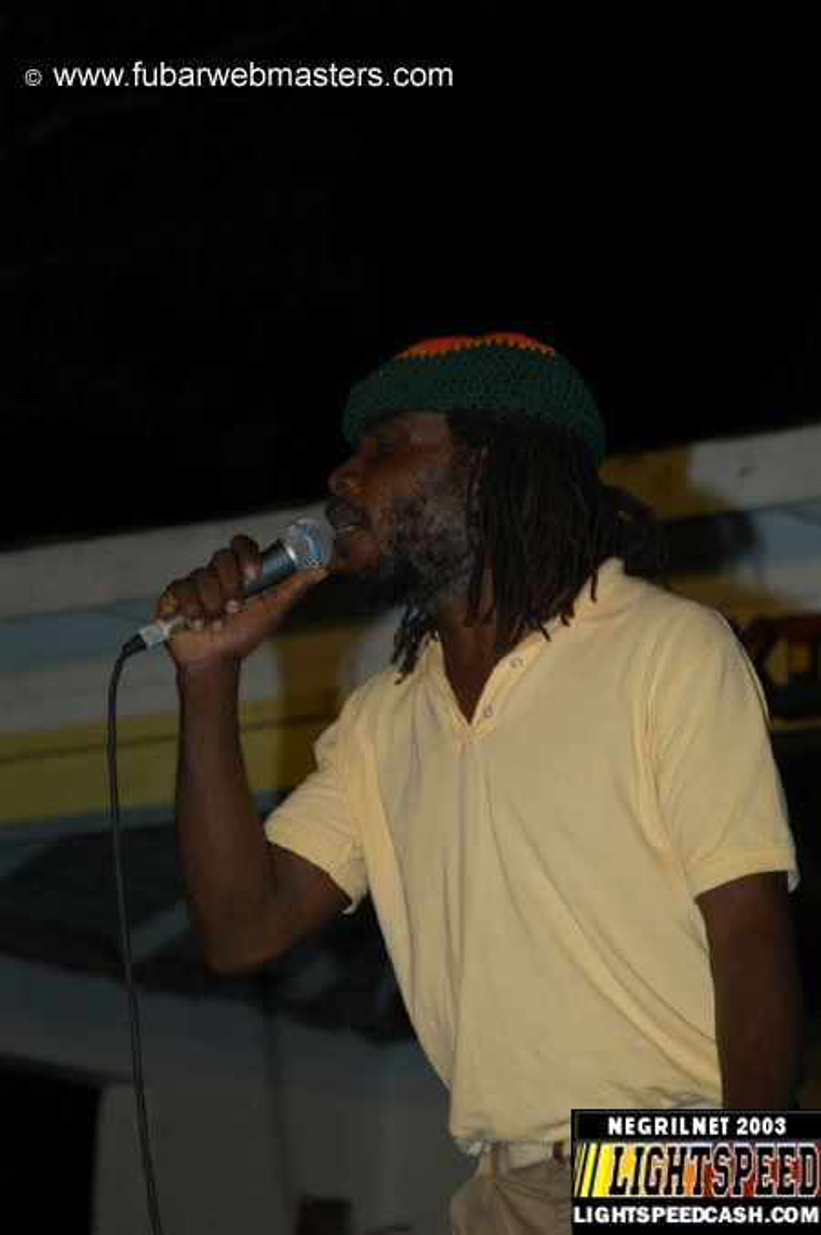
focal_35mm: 128
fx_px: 4370
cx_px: 410
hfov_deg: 10.7
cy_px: 618
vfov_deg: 16.1
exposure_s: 1/60
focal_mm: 85
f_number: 5
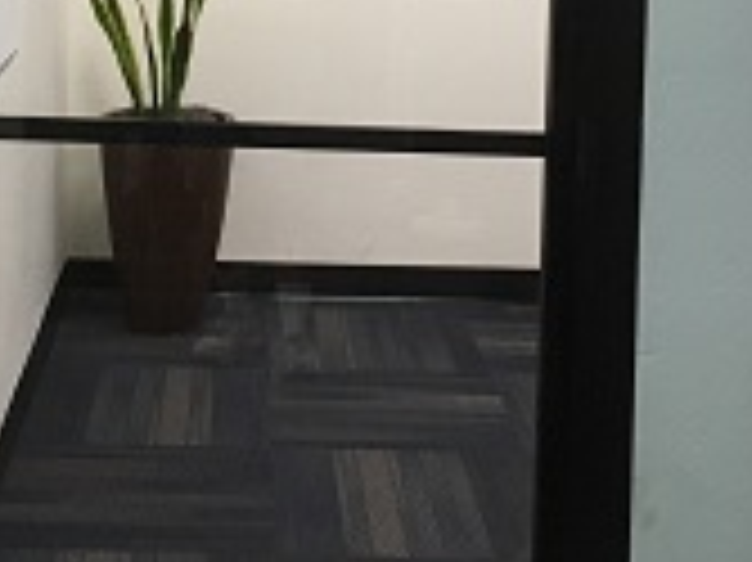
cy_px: -43
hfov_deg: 24.3
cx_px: 230
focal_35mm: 80
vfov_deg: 17.8
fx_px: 1737
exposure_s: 1/30
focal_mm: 4.15
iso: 200
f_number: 2.2
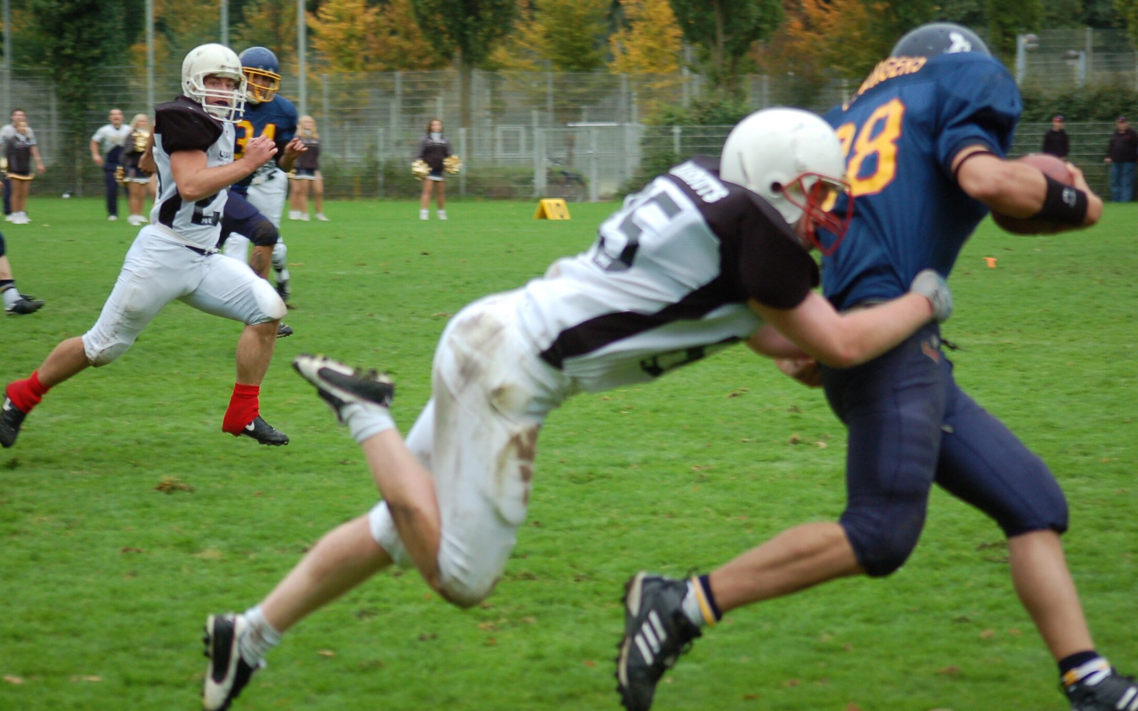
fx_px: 4745
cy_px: 357
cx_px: 568
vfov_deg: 8.6
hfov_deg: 13.7
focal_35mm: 153
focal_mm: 100
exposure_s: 1/500
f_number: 4.2
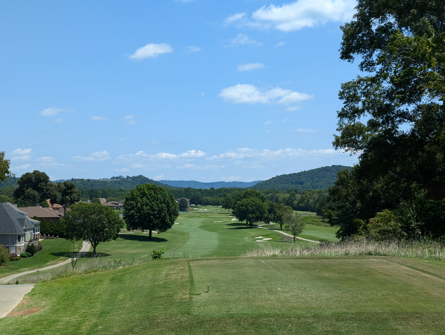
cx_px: 222
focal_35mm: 48
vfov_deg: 30.3
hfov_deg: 39.6
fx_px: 618
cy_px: 168
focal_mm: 6.81
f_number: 1.85
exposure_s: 1/2232
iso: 45
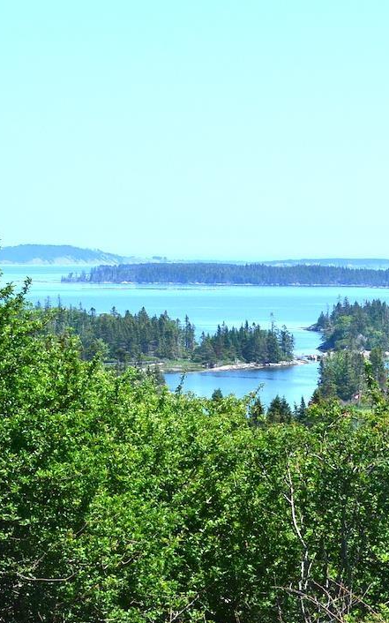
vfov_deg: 14.6
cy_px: 310
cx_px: 449
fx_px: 2424
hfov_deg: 9.1
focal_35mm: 143
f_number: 11
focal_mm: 55
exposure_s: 1/400
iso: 400
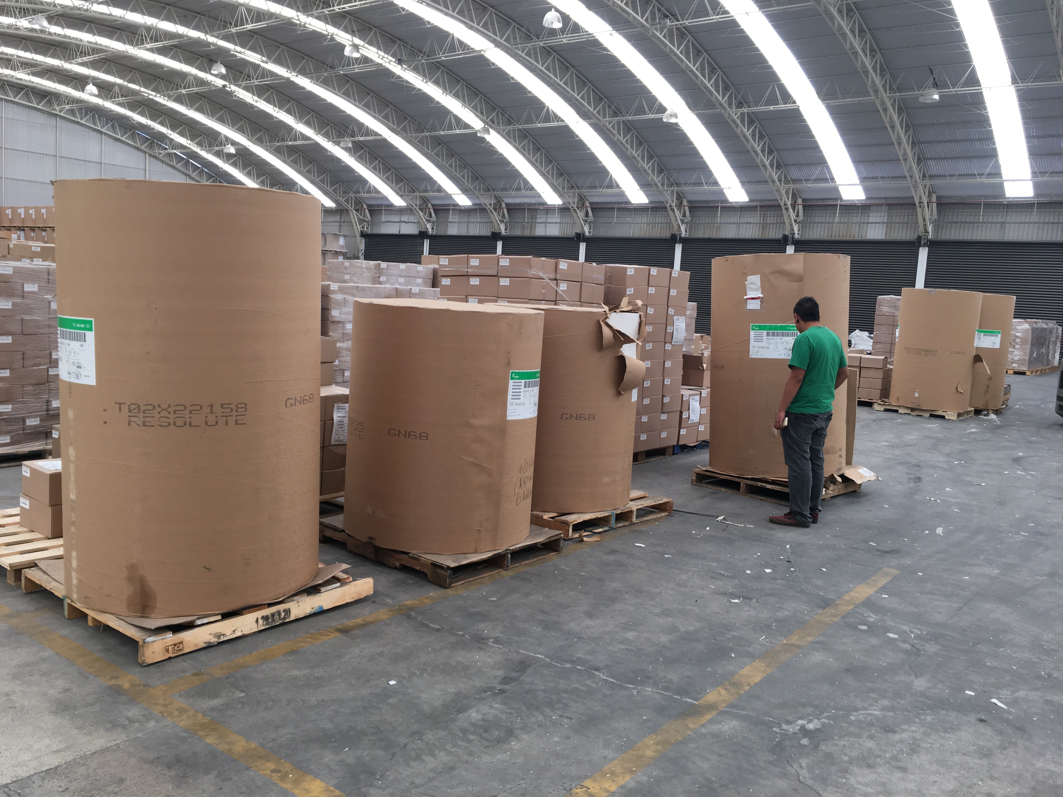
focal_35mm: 29
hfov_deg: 61.7
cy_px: 398
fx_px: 891
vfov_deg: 48.2
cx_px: 532
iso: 40
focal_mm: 4.15
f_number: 2.2
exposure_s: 1/120
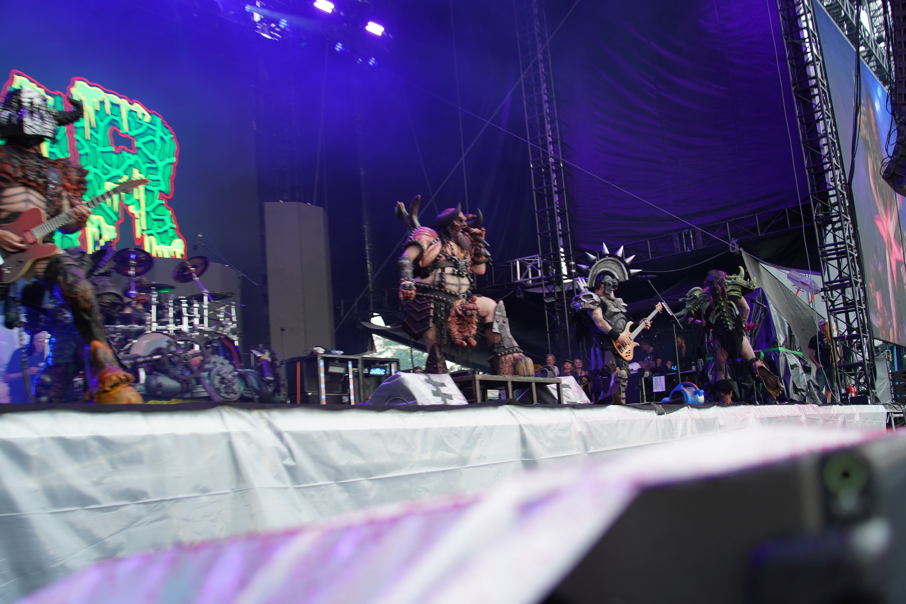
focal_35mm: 34
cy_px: 302
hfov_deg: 55.8
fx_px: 856
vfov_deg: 38.9
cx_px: 453
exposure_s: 1/125
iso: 250
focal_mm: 34
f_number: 4
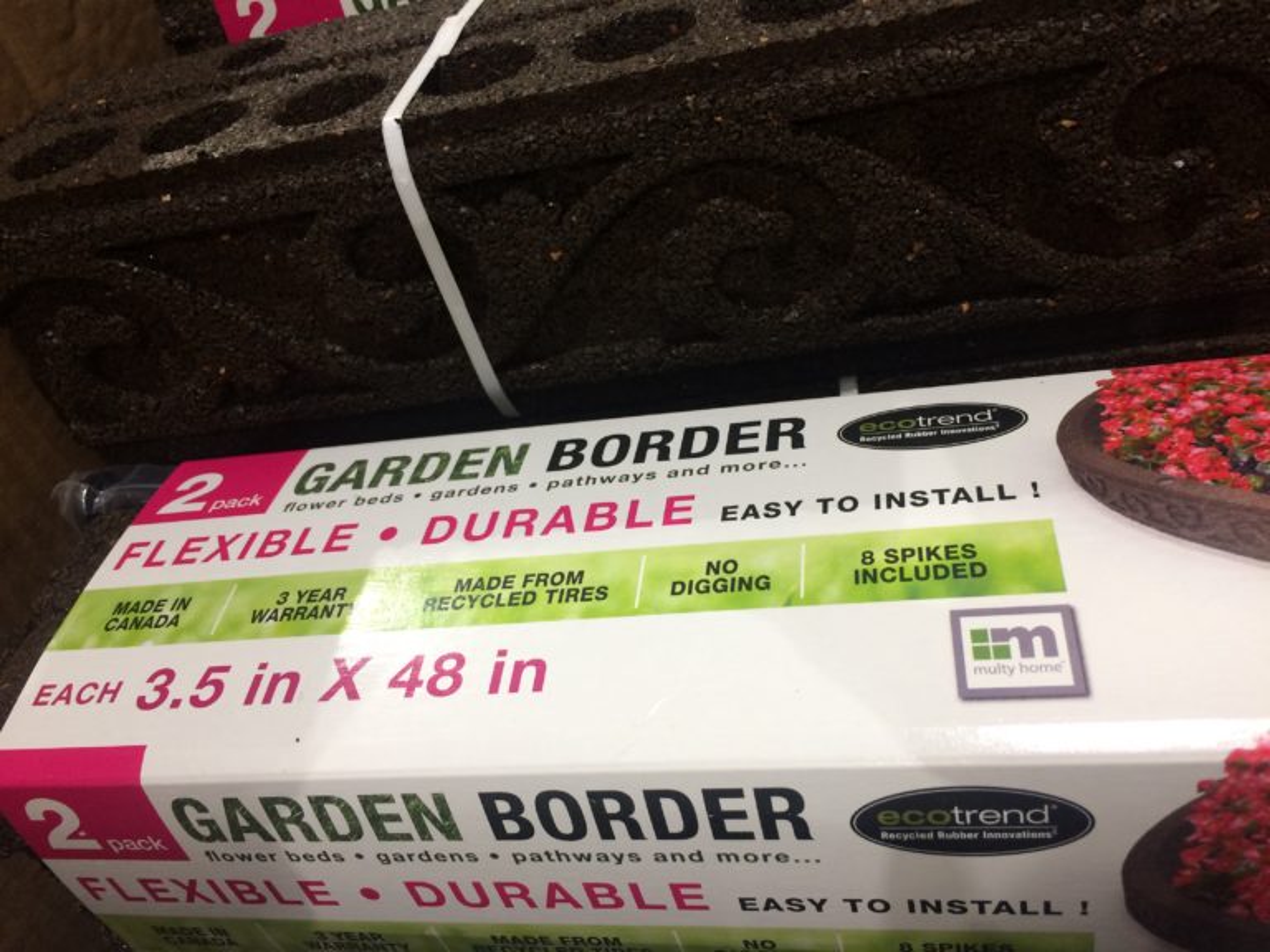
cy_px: 476
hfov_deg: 61.7
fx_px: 1064
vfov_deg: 48.2
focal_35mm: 29
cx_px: 635
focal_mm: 4.15
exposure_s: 1/30
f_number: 2.2
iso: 80
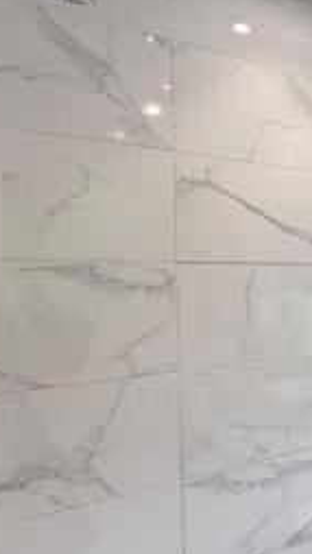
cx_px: 464
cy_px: 291
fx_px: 514
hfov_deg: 25.6
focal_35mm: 35
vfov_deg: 56.6
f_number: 2.2
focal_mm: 2.22
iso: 100
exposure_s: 1/100
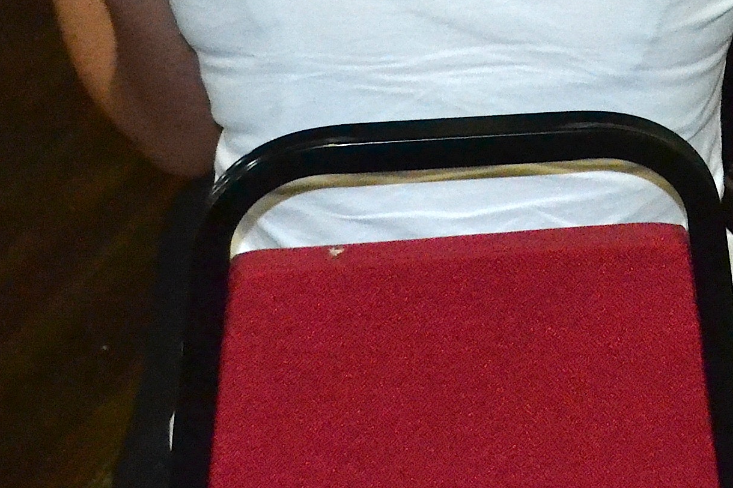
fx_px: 3461
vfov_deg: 7.9
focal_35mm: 170
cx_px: 1118
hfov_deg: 11.6
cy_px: -258
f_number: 4.5
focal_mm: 30
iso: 3200
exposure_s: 1/60
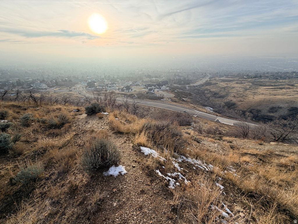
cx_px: 149
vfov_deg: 85.7
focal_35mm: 14
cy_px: 112
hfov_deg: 102.1
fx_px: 121
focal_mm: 2.22
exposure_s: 1/770
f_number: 2.2
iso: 32
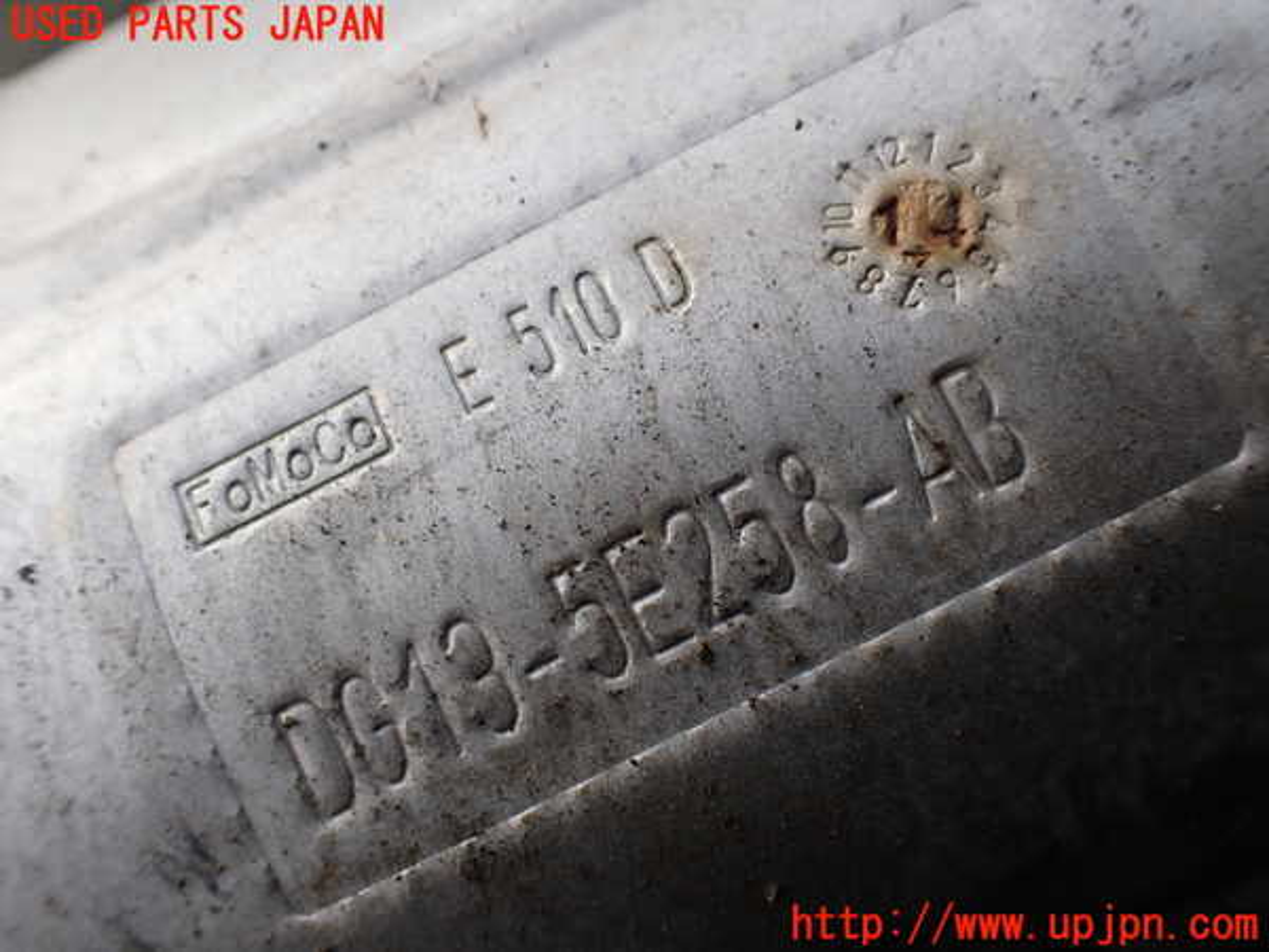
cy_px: 476
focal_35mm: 30
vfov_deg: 46.8
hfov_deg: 60.0
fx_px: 1100
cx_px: 634
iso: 100
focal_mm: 5.4
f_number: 3.2
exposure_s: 1/640
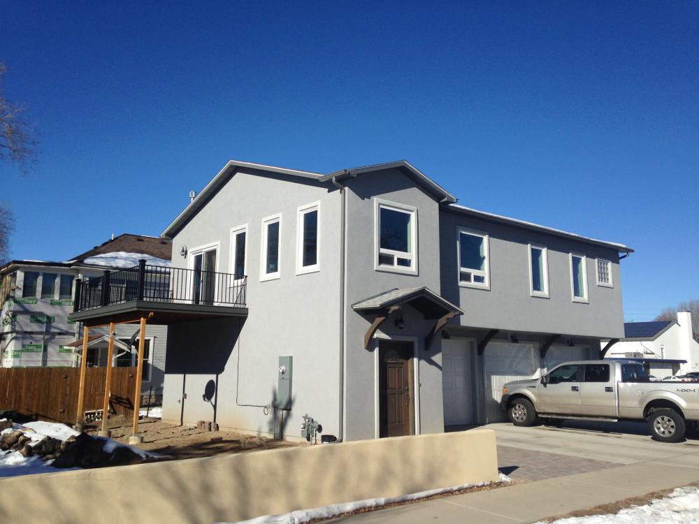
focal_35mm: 33
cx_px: 350
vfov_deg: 42.9
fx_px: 666
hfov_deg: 55.4
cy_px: 262
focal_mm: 4.12
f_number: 2.4
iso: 50
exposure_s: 1/2857
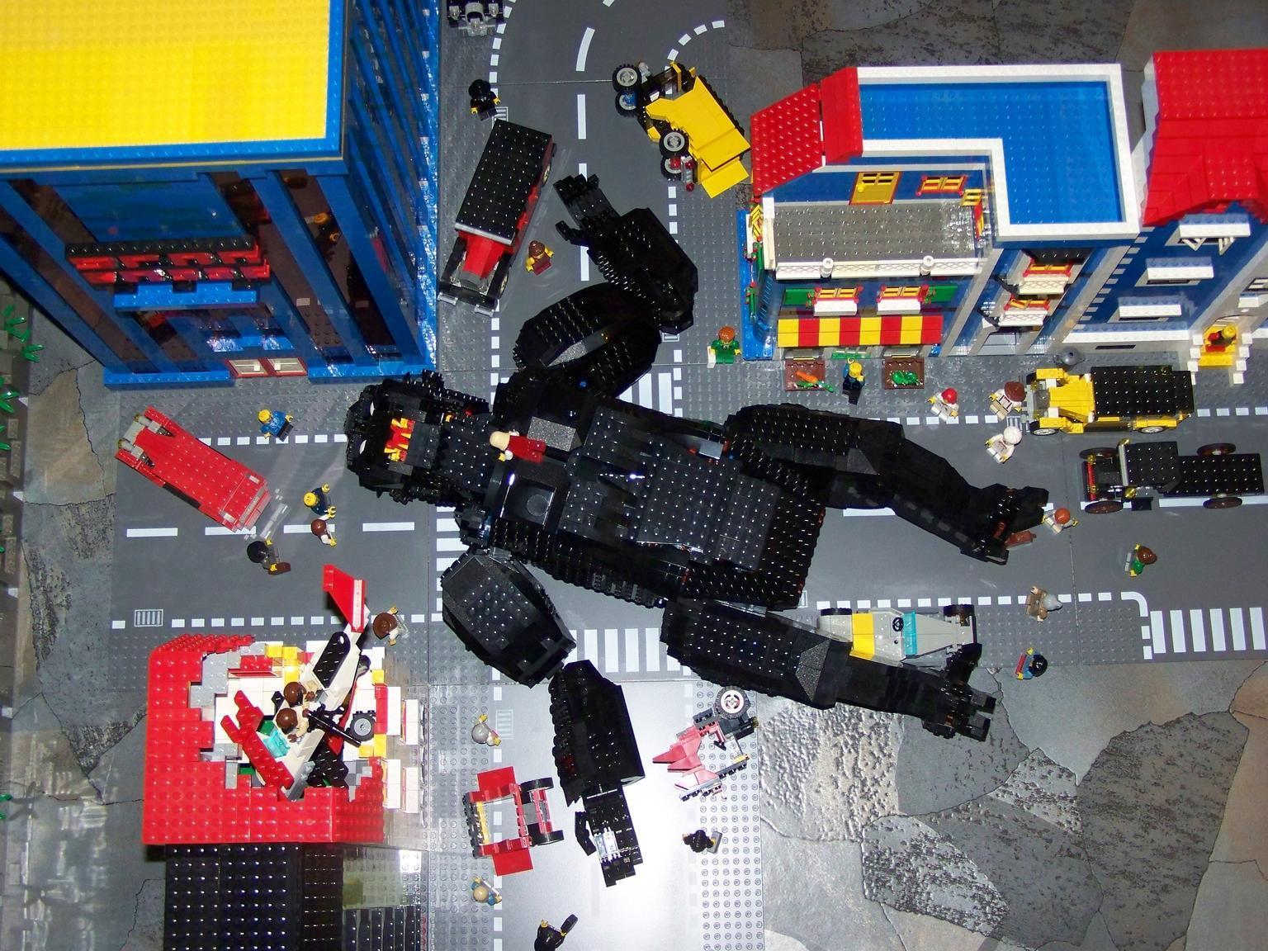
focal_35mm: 49
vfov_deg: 29.7
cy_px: 476
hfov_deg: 38.9
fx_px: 1795
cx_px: 634
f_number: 2.8
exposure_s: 1/30
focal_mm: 8.1
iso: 200
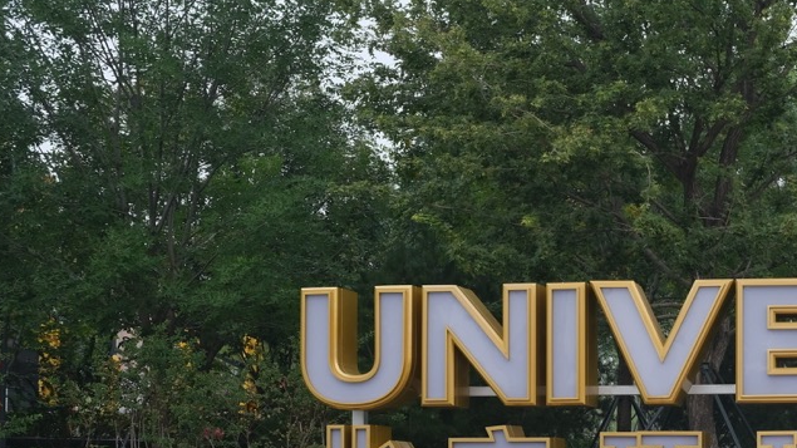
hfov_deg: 26.5
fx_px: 1606
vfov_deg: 15.6
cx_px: 787
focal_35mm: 76
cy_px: 426
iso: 320
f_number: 5.6
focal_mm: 24.3
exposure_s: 1/340
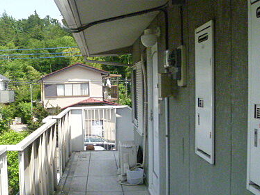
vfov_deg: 30.2
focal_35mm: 48
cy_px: 123
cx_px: 38
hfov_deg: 37.6
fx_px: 361
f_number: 9
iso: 800
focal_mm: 5
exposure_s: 1/640
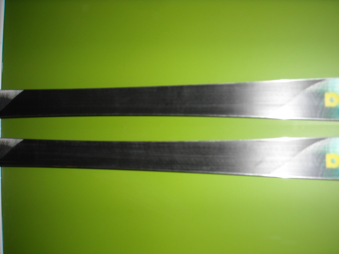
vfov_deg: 40.7
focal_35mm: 35
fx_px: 343
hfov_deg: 52.6
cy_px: 127
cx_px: 170
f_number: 2.8
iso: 100
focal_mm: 5.7
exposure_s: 1/60
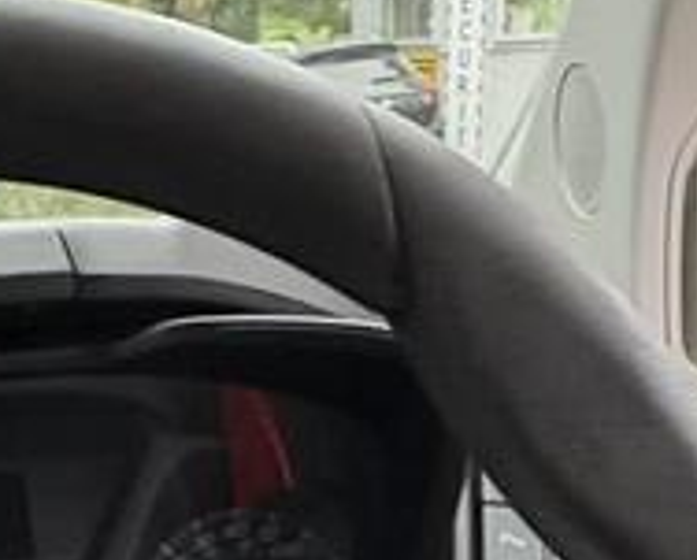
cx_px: 245
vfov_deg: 19.4
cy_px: 923
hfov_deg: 28.9
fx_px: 1343
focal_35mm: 65
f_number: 2.2
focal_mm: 2.22
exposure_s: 1/60
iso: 250
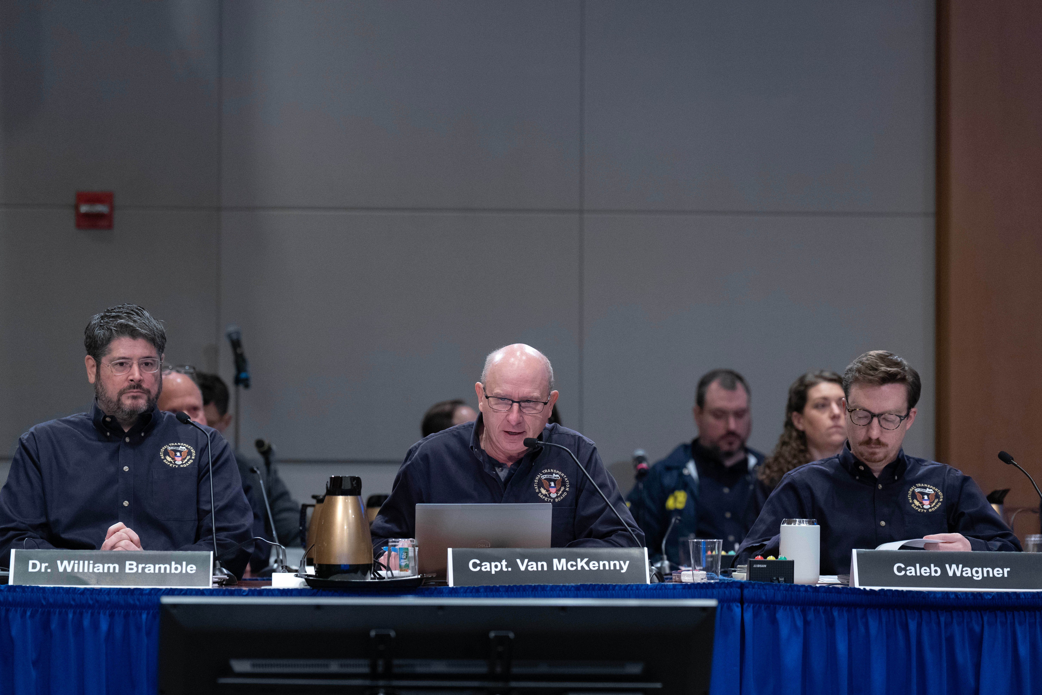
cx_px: 521
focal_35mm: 138
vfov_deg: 9.9
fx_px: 3994
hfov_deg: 14.9
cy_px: 348
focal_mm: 138
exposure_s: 1/400
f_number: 3.5
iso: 4000
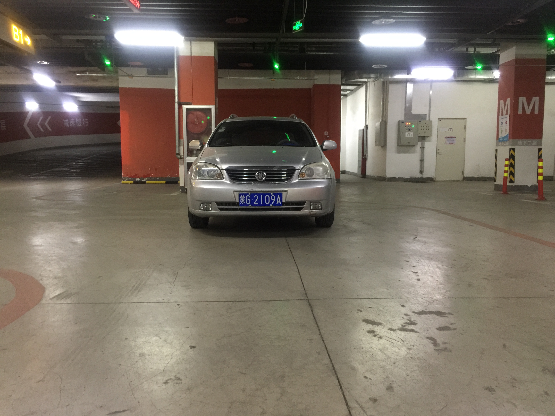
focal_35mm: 29
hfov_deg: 61.7
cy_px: 208
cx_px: 278
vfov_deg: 48.2
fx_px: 465
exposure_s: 1/8
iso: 160
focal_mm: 4.15
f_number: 2.2
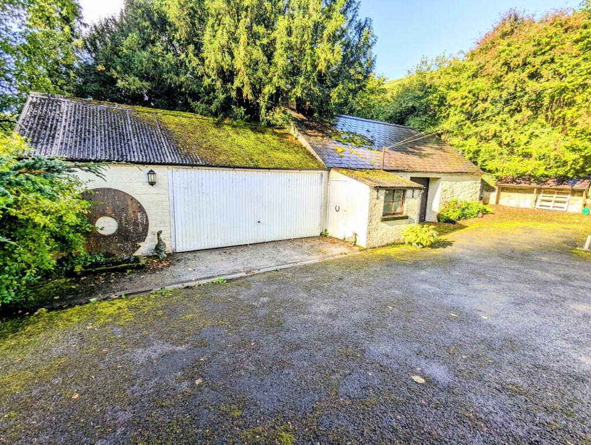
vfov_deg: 78.2
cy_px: 222
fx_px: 274
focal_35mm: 16
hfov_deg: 94.4
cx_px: 296
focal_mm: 2.35
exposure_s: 1/375
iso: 50
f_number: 2.2
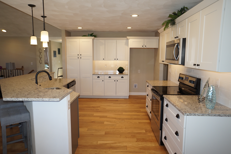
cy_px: 77
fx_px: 154
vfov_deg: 53.1
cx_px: 116
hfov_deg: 73.7
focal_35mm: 24
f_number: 4
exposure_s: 1/160
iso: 320
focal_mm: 16
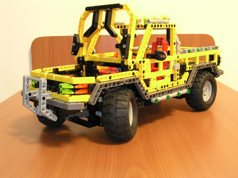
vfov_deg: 33.6
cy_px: 89
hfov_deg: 43.9
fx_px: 296
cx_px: 119
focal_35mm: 43
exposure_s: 1/1.2
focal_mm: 6.6
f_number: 4.8
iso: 200
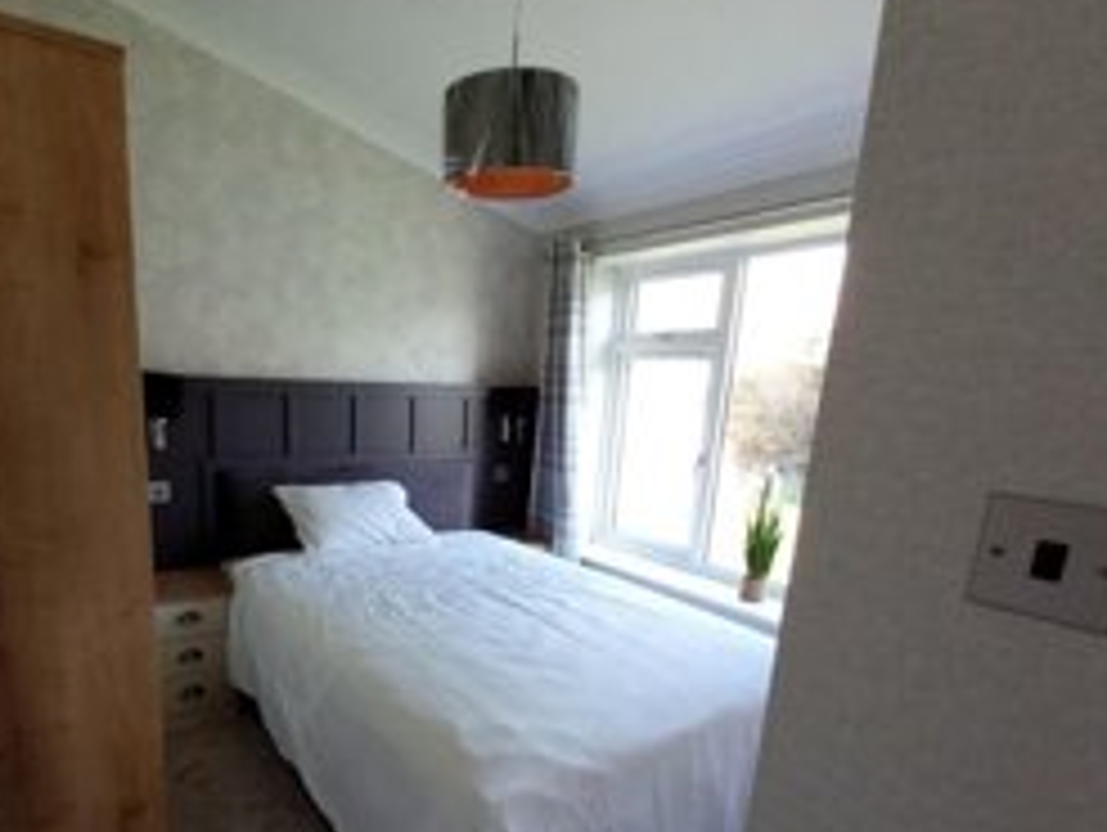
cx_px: 454
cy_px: 540
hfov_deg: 83.8
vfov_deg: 67.3
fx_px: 608
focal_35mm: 19
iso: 100
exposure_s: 1/50
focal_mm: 1.13
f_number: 2.2
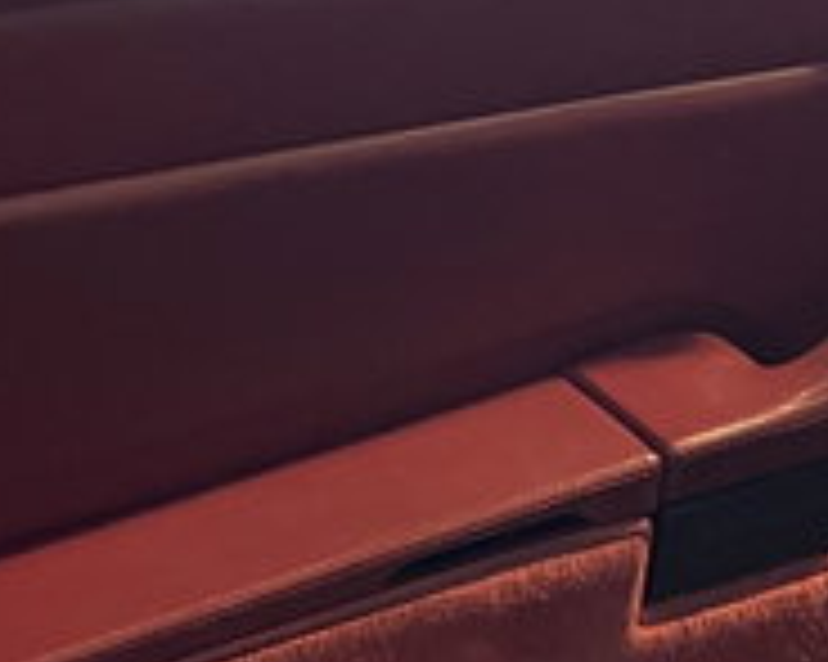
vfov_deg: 14.5
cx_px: 405
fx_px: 2596
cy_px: 194
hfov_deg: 18.1
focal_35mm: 106
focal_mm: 5.1
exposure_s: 1/50
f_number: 1.6
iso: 250
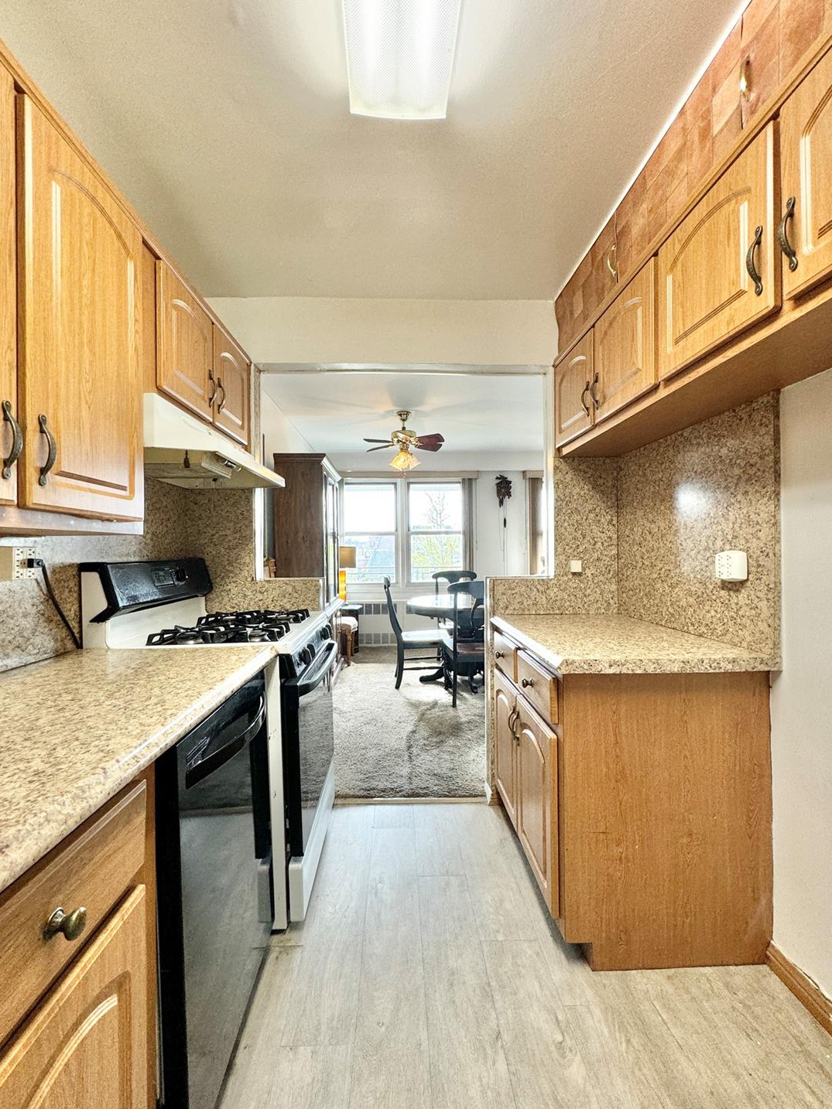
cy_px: 551
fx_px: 481
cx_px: 413
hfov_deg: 81.7
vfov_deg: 98.2
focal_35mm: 15
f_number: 2.2
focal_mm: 2.22
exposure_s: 1/120
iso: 100
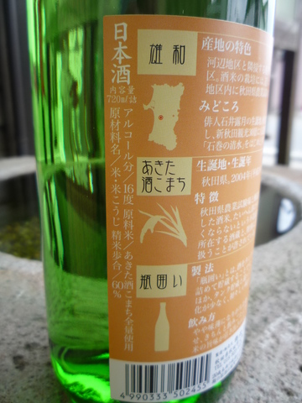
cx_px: 151
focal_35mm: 30
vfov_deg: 60.0
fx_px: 349
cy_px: 202
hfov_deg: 46.8
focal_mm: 5.2
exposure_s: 1/60
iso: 100
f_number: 3.3
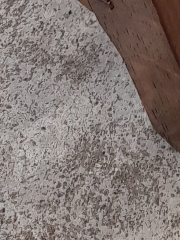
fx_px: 1138
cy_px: -462
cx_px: 338
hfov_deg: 8.6
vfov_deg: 9.6
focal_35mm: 164
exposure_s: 1/150
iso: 20
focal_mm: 4.6
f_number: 2
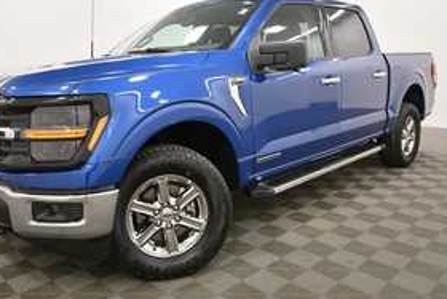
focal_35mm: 30
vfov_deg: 43.5
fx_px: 373
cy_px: 121
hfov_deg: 61.7
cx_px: 196
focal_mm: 14
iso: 800
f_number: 5
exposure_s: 1/125
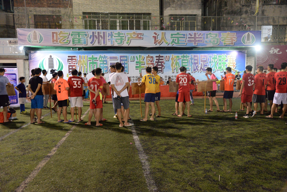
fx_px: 247
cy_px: 96
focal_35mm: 31
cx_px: 144
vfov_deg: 42.4
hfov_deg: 60.3
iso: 6400
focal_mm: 31
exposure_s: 1/60
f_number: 4
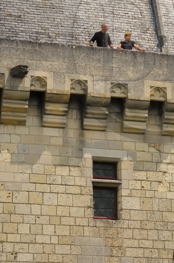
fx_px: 1128
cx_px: 161
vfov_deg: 13.2
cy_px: 41
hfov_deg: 8.8
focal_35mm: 155
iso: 100
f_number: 11
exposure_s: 1/160
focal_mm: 52
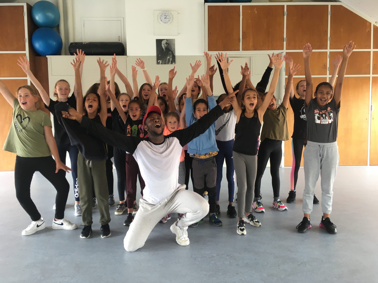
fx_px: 317
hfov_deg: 61.7
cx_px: 189
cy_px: 142
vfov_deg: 48.2
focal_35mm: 29
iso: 80
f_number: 2.2
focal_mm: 4.15
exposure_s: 1/33
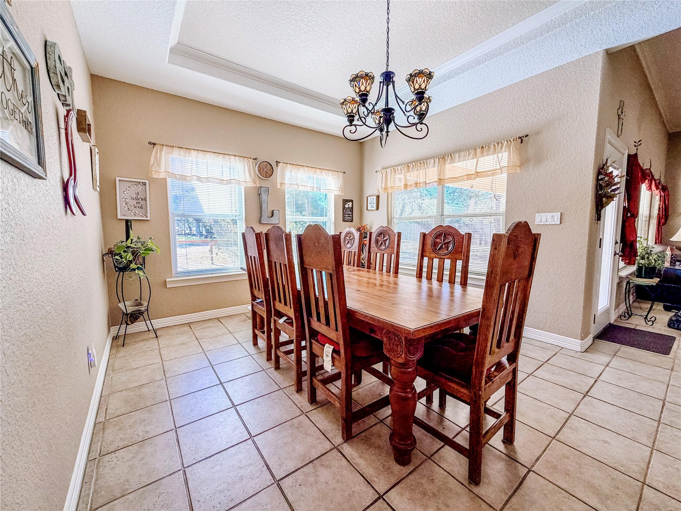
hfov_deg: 102.1
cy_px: 256
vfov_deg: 85.7
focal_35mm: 14
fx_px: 275
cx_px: 340
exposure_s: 1/120
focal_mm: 2.22
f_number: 2.2
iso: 125
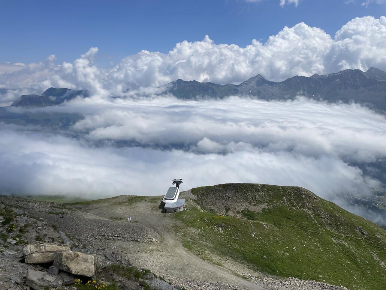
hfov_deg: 67.3
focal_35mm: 26
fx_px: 290
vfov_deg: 53.1
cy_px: 145
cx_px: 193
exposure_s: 1/10753
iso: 32
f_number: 1.6
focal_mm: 4.2
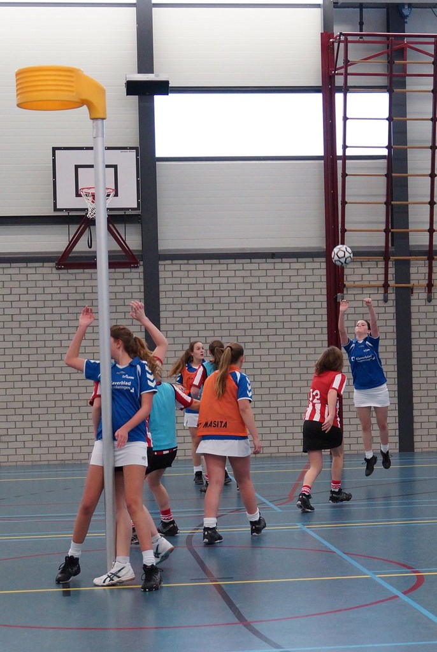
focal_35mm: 45
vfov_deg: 43.5
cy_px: 326
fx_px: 817
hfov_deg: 30.0
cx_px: 218
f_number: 2.8
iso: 1250
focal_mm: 30
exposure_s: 1/400
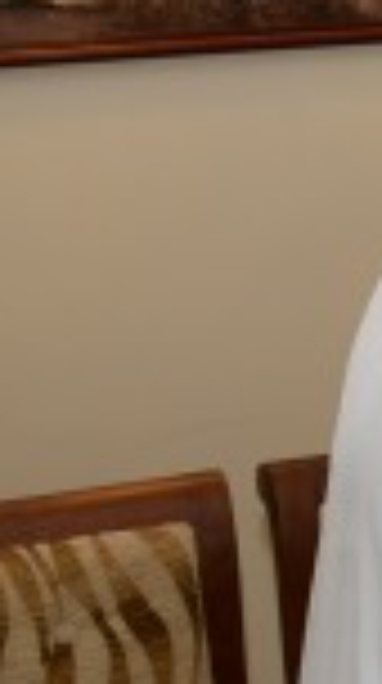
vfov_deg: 18.3
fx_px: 2098
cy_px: 126
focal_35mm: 116
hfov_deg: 9.2
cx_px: 942
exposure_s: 1/125
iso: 800
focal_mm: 28
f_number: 6.3
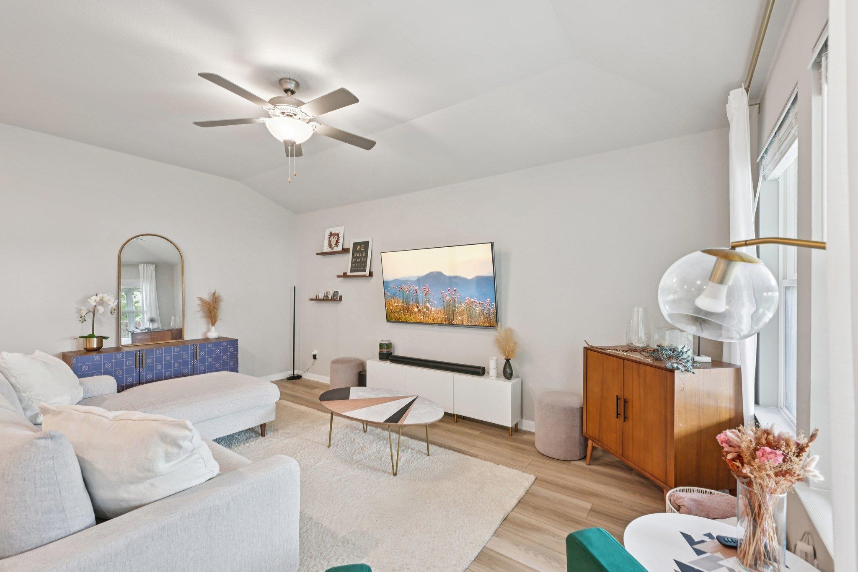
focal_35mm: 15
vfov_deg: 77.3
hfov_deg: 100.4
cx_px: 429
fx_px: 357
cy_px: 286
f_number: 6.7
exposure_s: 1/10
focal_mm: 15
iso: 400
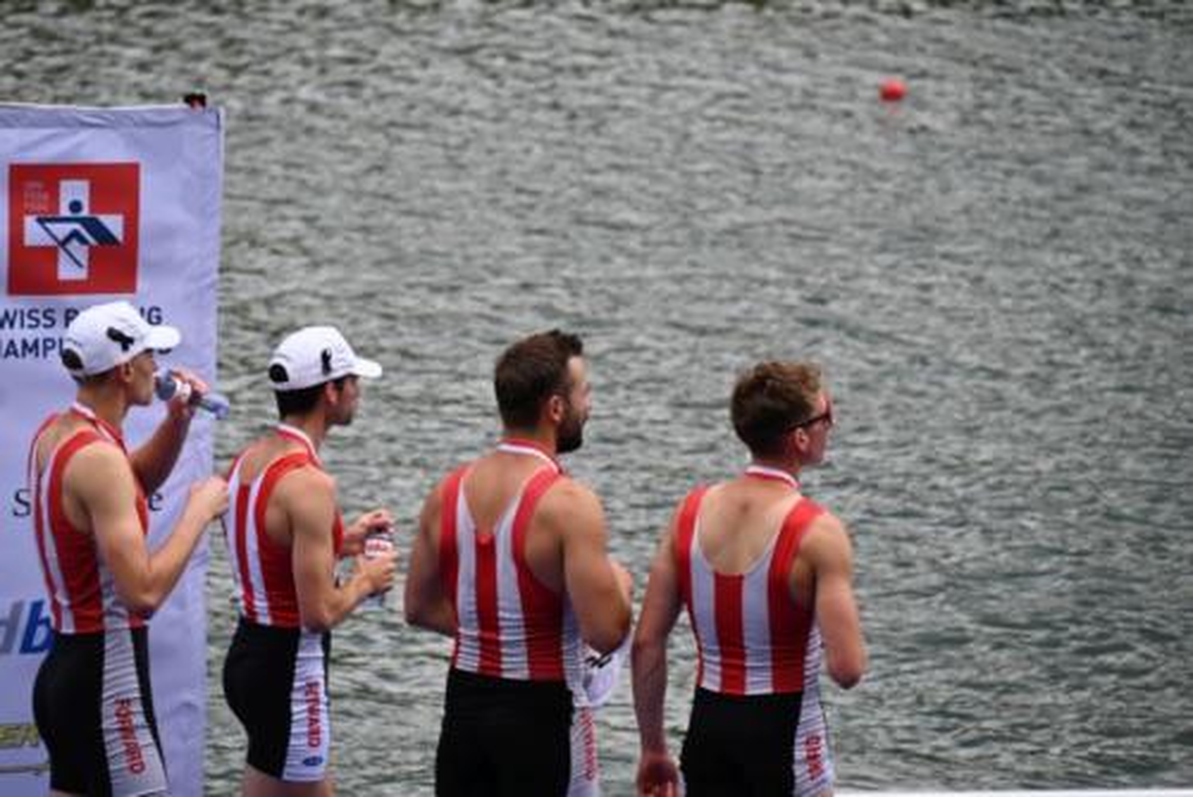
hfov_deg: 10.3
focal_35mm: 200
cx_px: 596
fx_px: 6631
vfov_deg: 6.9
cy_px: 398
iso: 220
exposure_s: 1/500
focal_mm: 200
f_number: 6.3
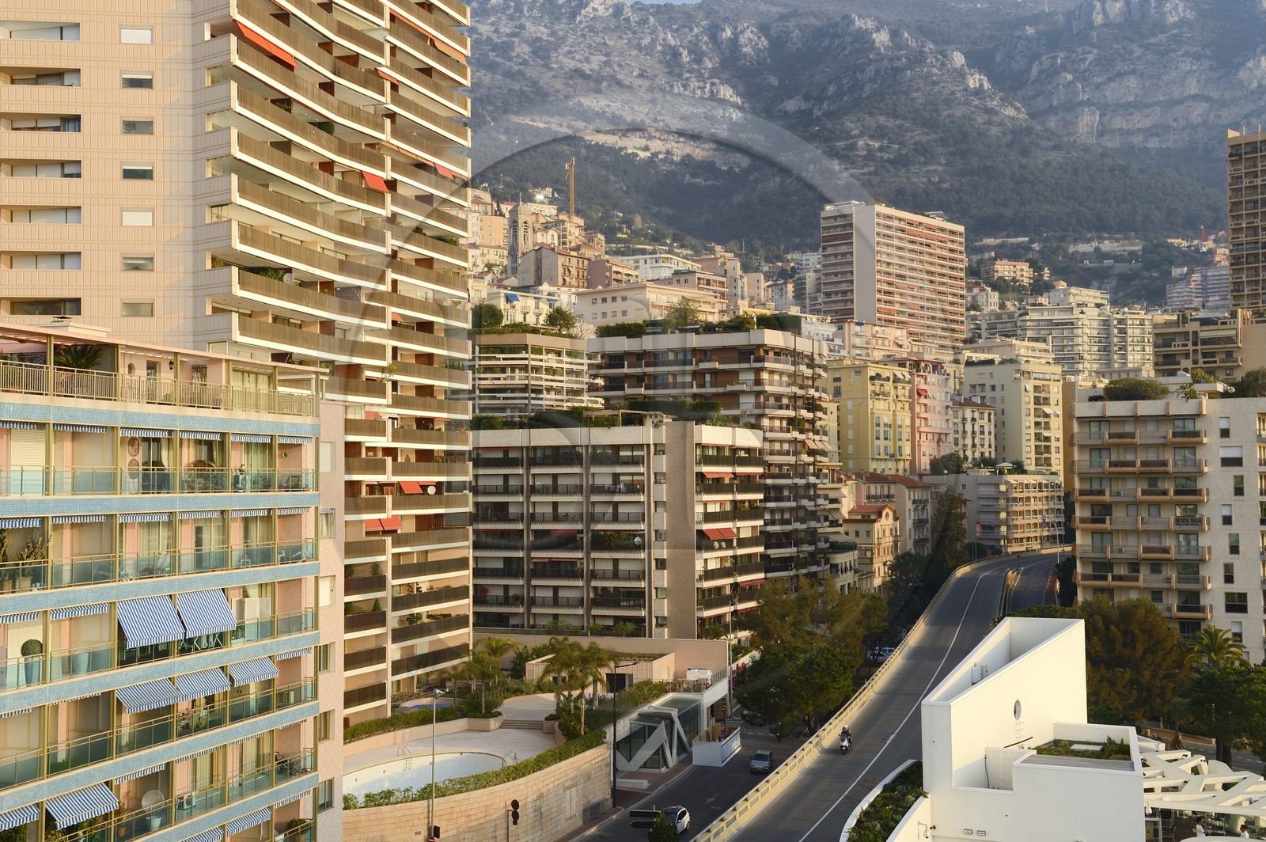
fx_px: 1581
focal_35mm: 45
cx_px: 633
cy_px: 421
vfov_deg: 29.8
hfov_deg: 43.6
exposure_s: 1/200
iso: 200
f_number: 9
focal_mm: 45
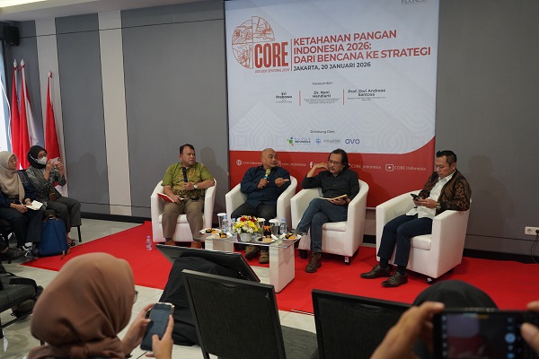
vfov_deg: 42.3
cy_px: 180
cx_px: 270
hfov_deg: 60.3
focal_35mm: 31
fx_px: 464
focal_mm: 31
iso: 3200
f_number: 4
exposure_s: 1/160
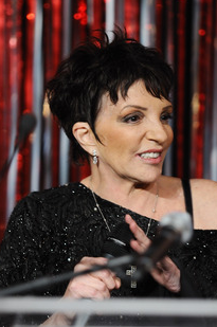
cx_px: 84
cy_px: 189
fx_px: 2821
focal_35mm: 311
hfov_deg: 4.4
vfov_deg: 6.6
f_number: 2.8
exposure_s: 1/60
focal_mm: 160
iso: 1000
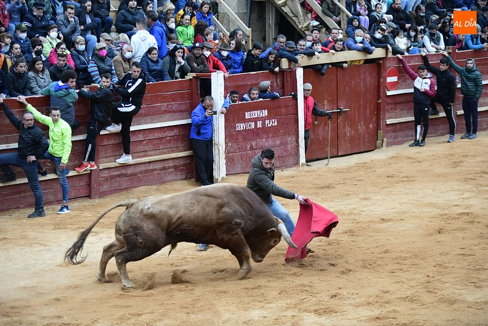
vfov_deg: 11.4
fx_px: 1627
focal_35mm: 120
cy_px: 163
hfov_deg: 17.1
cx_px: 244
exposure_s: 1/320
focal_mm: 120
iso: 1600
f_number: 2.8
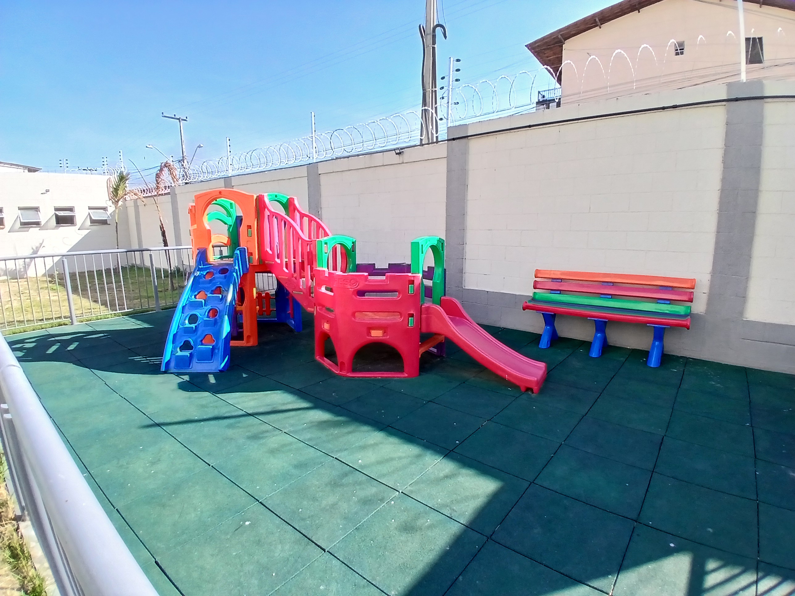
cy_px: 298
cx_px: 398
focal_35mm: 17
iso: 50
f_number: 2.2
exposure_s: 1/309
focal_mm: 1.4
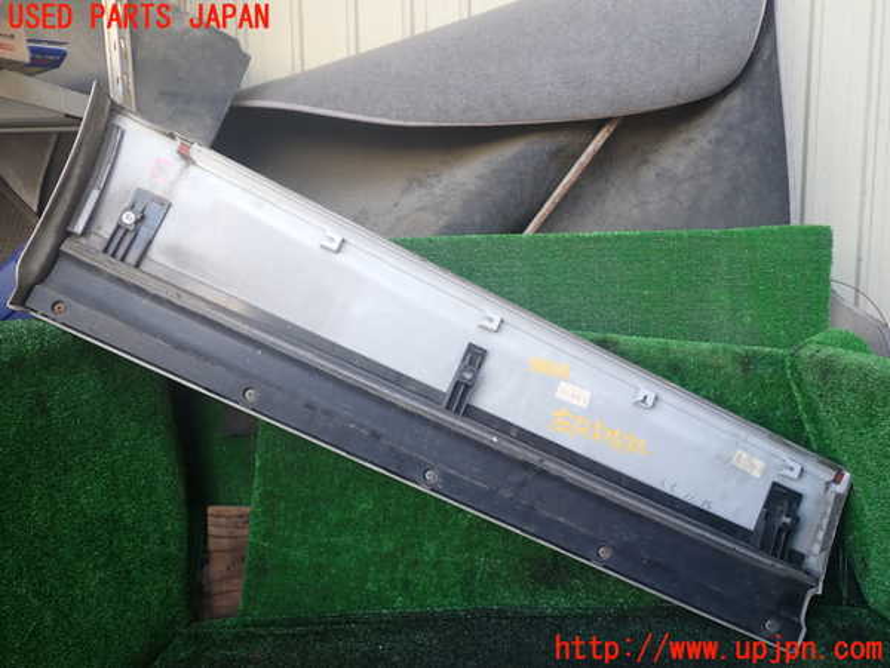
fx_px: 771
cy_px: 334
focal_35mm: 30
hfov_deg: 60.0
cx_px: 445
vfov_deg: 46.8
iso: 100
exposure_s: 1/60
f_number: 2.3
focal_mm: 5.4
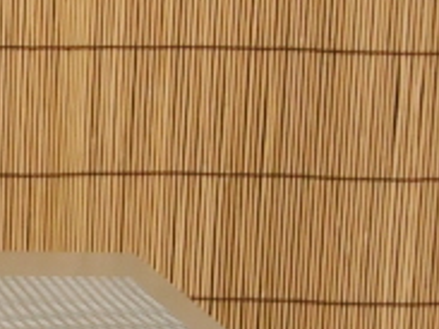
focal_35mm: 161
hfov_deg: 11.6
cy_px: 475
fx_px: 2040
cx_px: -278
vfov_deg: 9.0
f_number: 3.3
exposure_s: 1/60
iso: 320
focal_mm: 8.2
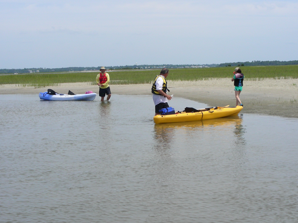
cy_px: 108
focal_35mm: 84
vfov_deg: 17.6
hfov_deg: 23.3
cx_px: 152
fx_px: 723
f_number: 5.6
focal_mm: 13.2
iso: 50
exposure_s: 1/560
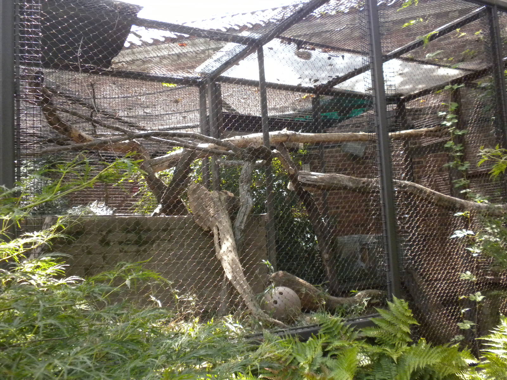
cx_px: 254
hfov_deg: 50.1
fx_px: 542
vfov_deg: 38.7
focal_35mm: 37
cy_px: 190
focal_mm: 6.6
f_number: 3.5
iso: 400
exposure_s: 1/396
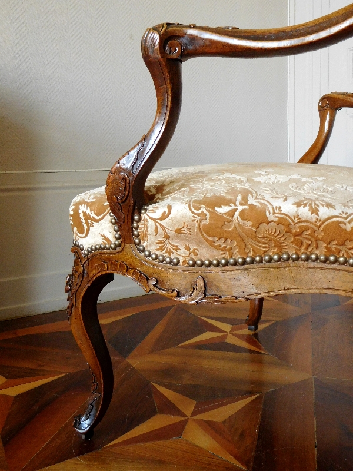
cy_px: 236
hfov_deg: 44.2
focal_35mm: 32
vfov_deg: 56.8
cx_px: 176
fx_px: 435
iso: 400
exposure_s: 1/20
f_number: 3.6
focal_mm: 5.7
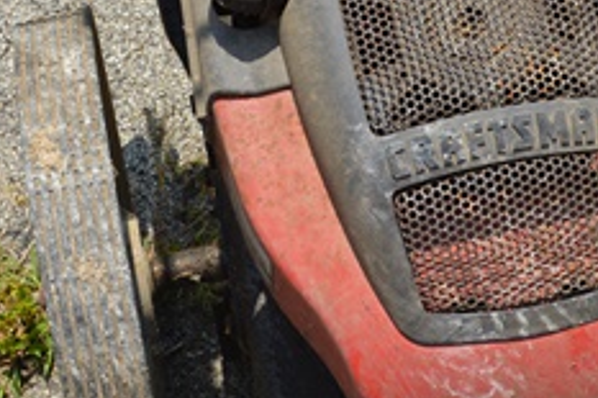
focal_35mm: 85
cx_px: 472
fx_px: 1411
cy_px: 56
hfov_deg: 23.6
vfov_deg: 15.9
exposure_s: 1/250
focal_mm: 22
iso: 125
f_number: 8
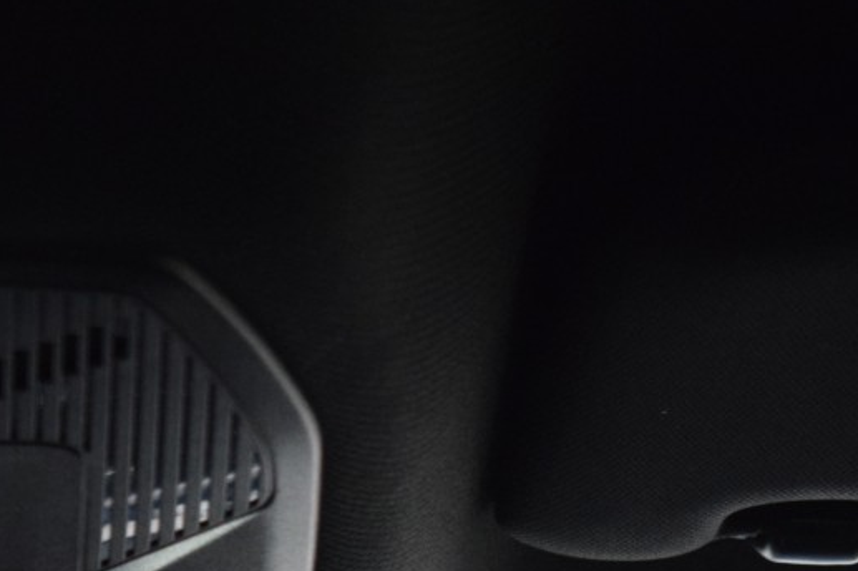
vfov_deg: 6.5
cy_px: 825
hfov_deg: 9.6
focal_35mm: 209
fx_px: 4978
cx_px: -300
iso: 2500
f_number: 5.3
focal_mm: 48
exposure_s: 1/60
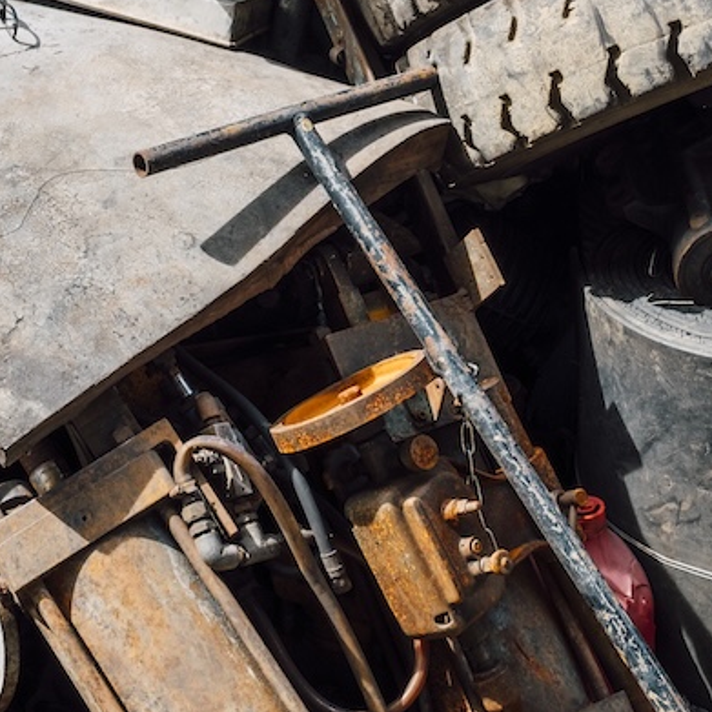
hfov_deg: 22.1
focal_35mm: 78
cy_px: 172
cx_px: 448
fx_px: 1815
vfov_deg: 22.0
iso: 200
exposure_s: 1/90
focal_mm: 23
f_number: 8
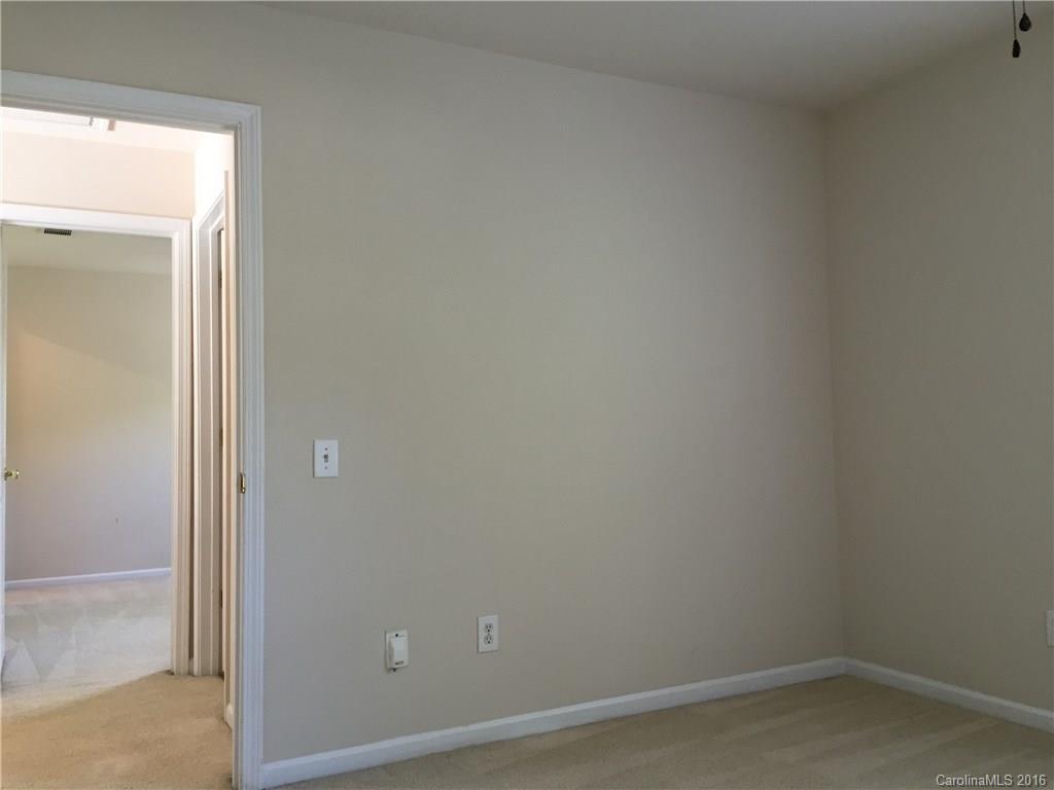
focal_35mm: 29
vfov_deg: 48.2
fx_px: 883
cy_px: 395
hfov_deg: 61.7
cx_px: 527
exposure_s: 1/30
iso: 80
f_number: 2.2
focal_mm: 4.15
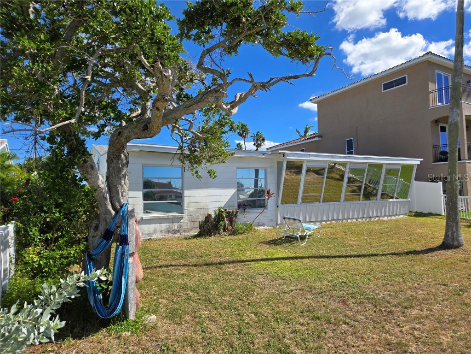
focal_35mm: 23
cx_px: 236
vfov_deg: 58.9
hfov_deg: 73.9
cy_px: 177
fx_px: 313
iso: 25
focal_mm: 5.4
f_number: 1.8
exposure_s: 1/1746
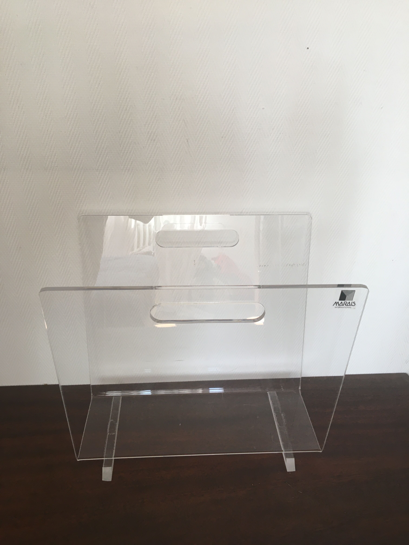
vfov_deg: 61.7
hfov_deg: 48.2
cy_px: 272
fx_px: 457
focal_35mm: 29
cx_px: 204
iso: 25
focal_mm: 4.15
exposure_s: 1/33
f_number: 2.2
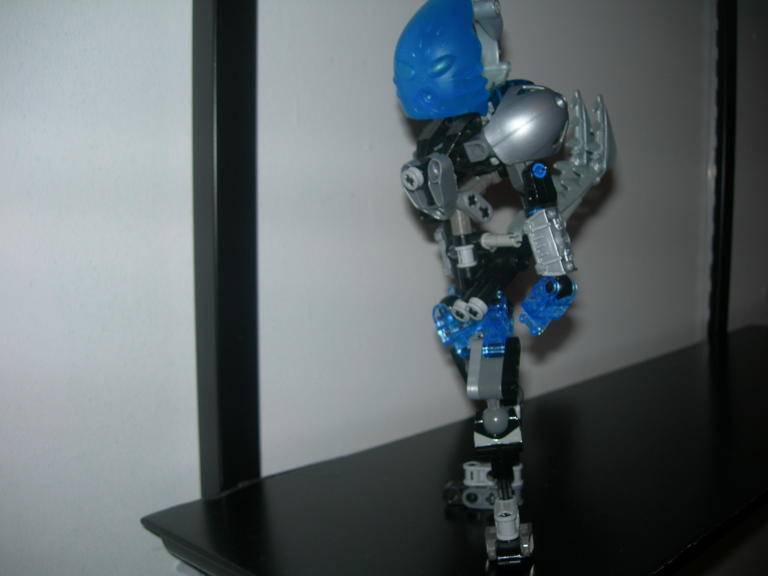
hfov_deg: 49.0
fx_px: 843
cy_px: 288
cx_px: 384
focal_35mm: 38
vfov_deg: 37.7
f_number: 2.8
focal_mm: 7.8
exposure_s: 1/60.1
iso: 50
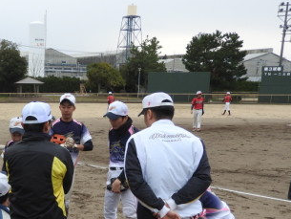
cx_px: 11
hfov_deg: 30.7
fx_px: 496
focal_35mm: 59
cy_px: 213
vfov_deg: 23.9
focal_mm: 5.4
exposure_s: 1/200
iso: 100
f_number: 3.5
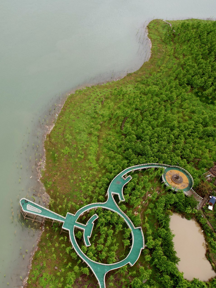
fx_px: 266
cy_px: 144
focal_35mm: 32
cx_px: 14
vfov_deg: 56.8
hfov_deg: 40.2
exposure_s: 1/500
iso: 110
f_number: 2.8
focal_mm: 8.38
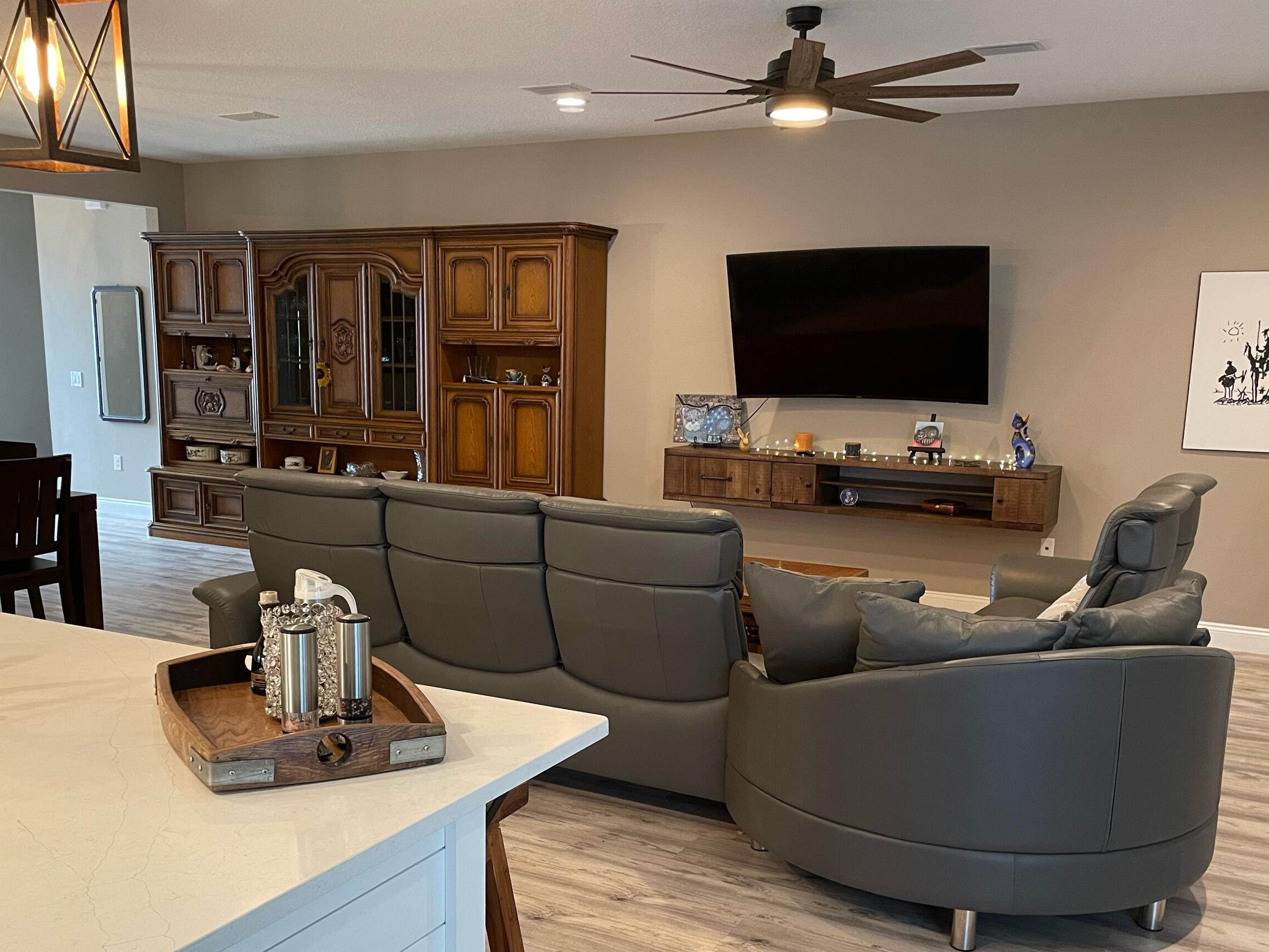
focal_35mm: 34
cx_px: 584
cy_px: 596
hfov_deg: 53.9
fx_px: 1247
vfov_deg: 41.5
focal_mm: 4.2
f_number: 1.6
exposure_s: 1/60
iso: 250
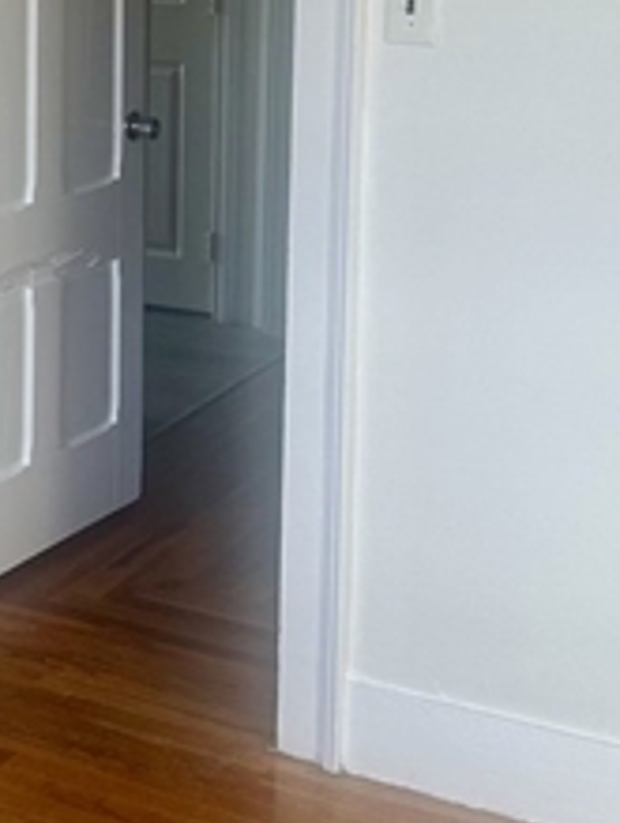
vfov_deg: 22.4
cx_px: -26
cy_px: 15
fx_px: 2000
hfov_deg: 17.2
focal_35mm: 84
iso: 64
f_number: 1.78
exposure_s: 1/121
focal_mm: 6.86
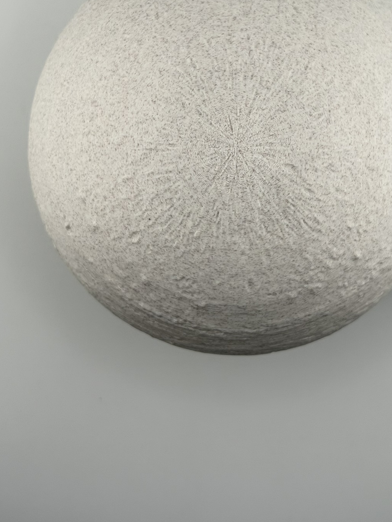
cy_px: 144
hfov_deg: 20.4
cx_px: 232
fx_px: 1087
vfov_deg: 26.7
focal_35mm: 72
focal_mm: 6.76
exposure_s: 1/2865
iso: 64
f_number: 1.78
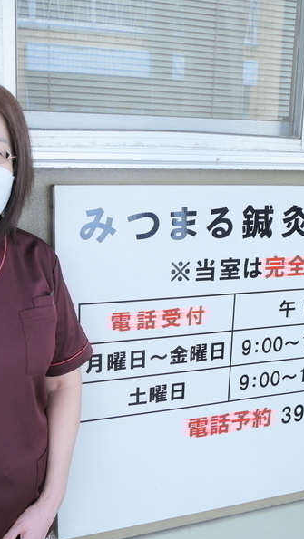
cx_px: 141
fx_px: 587
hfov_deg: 29.0
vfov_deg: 49.4
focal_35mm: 41
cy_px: 269
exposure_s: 1/200
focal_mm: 14
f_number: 5
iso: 200
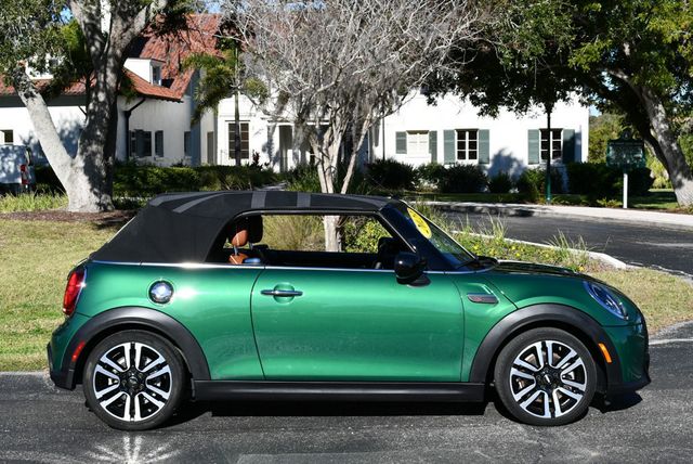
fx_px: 1195
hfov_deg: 32.4
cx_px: 346
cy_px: 232
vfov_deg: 22.0
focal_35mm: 62
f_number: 9
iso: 100
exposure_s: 1/320
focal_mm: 31
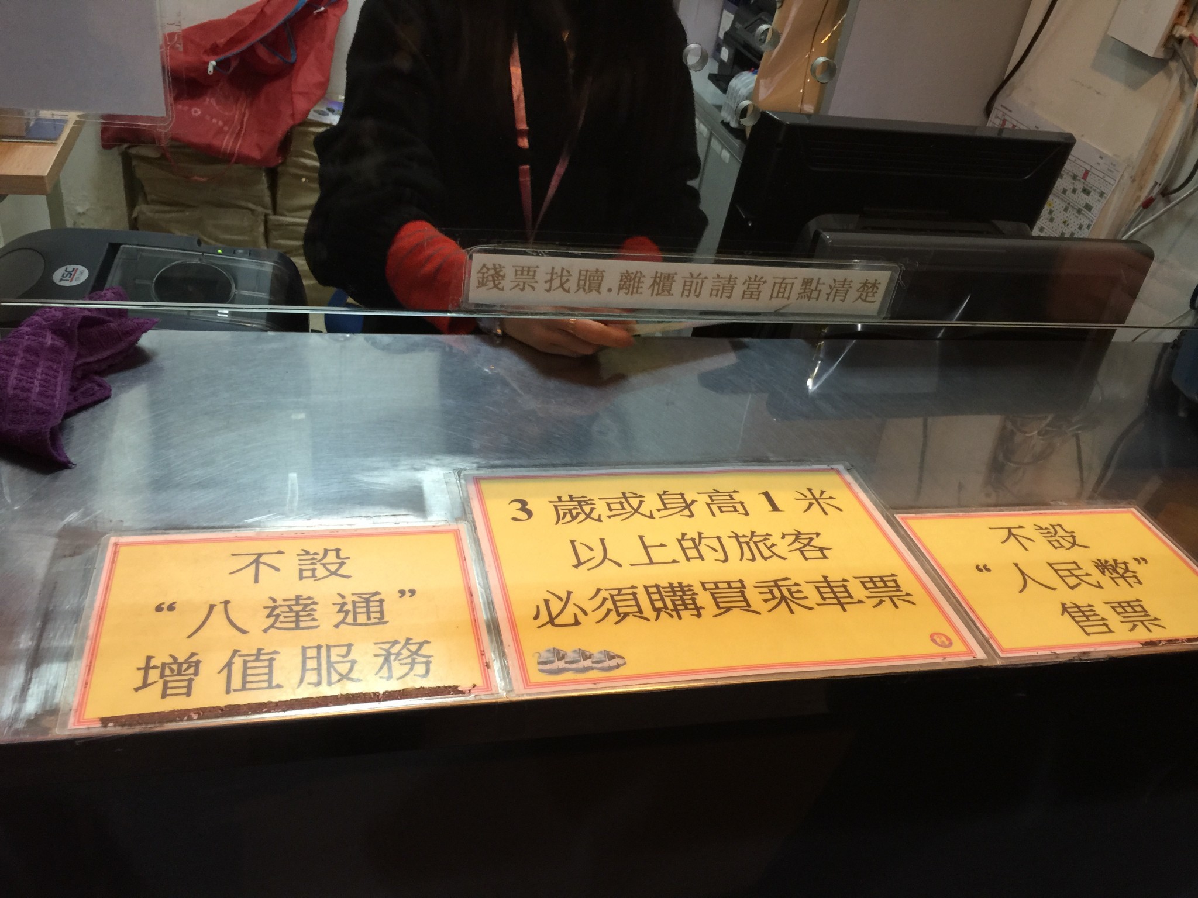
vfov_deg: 48.2
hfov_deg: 61.7
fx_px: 1004
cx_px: 599
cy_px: 449
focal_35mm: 29
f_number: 2.2
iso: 64
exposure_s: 1/15
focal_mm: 4.15
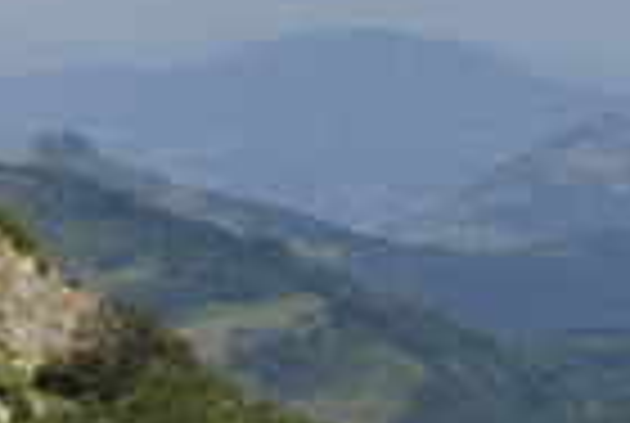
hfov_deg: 4.7
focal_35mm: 434
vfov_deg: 3.2
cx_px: -144
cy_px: 526
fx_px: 7611
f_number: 9
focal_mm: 145
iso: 400
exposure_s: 1/1000
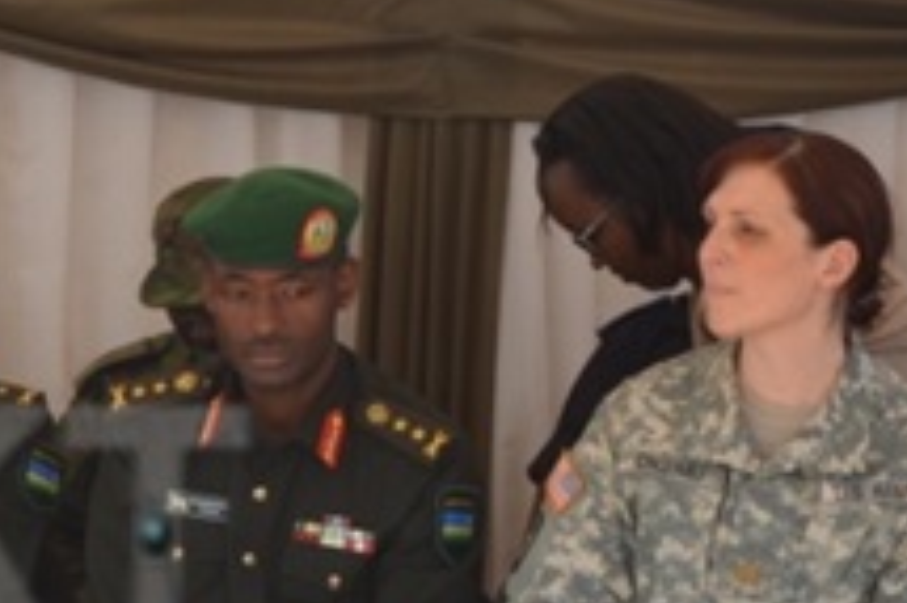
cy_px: 529
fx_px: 5287
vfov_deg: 6.5
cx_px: 44
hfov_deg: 9.7
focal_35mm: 210
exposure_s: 1/250
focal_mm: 42
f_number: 5.6
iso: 200
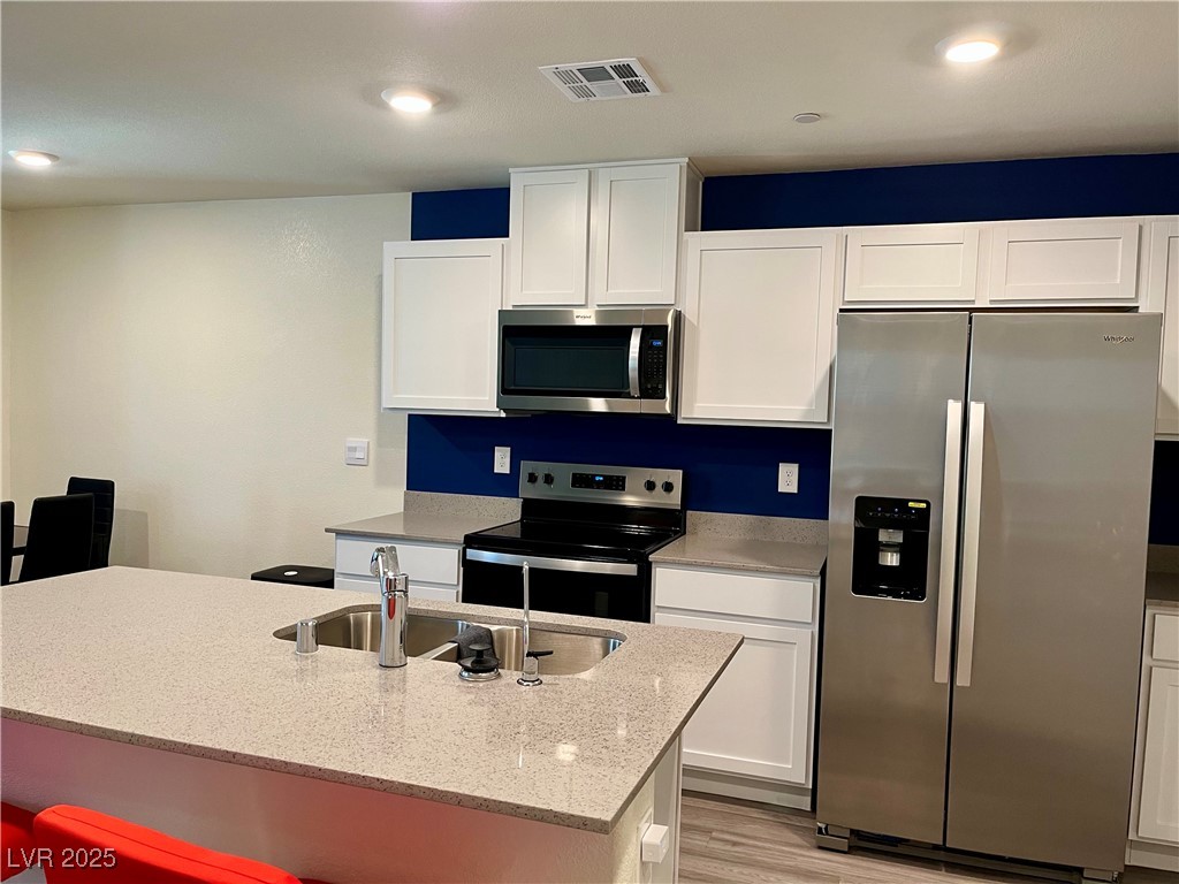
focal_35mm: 26
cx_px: 590
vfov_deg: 53.1
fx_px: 886
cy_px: 442
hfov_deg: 67.3
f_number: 1.6
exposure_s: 1/60
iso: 125
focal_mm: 5.1
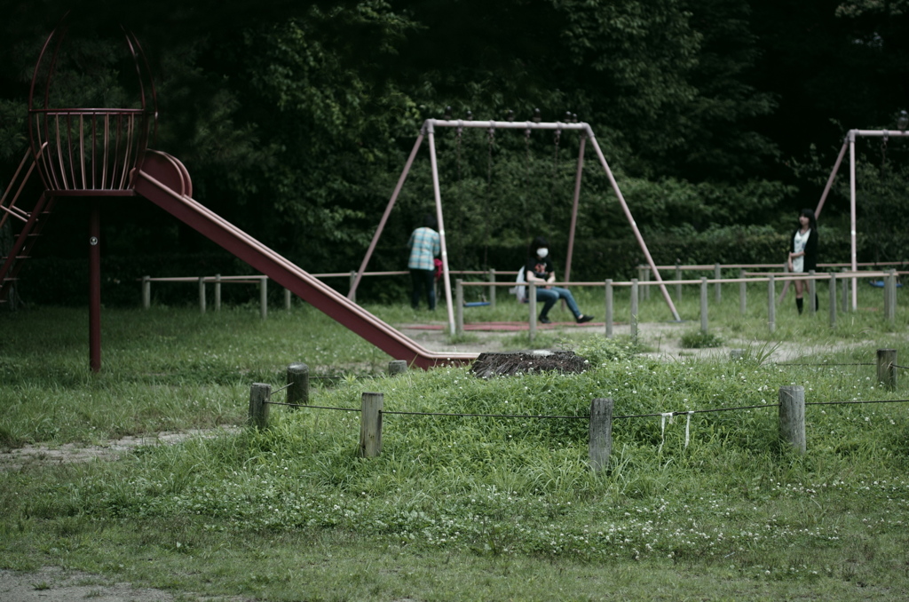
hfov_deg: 19.5
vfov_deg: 13.0
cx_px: 454
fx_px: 2645
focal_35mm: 105
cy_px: 301
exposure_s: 1/800
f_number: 2.4
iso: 100
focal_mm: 70
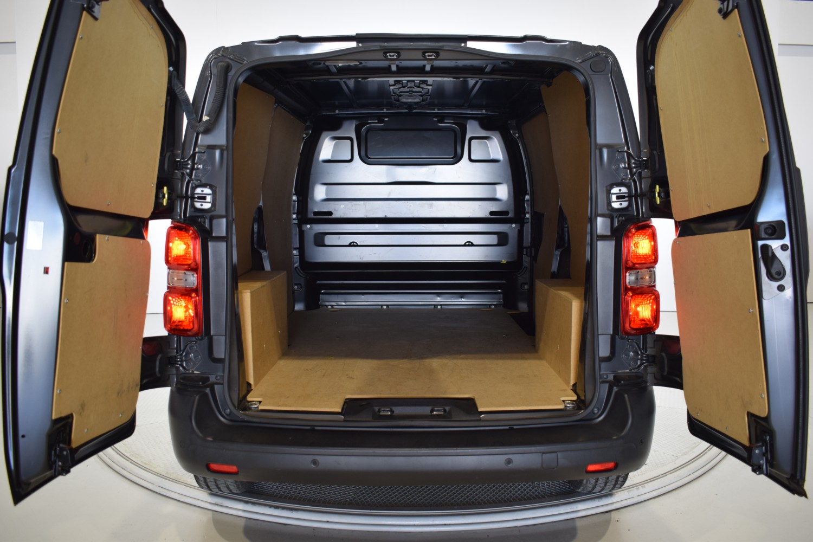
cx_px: 406
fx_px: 711
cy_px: 271
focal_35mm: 32
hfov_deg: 59.5
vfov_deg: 41.7
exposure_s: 1/60
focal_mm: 21
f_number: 4
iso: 400
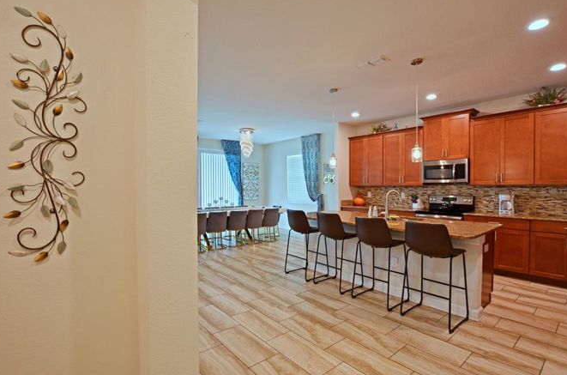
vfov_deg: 73.4
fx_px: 251
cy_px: 191
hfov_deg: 96.9
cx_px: 276
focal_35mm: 16
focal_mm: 10
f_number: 4
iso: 200
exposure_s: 1/30
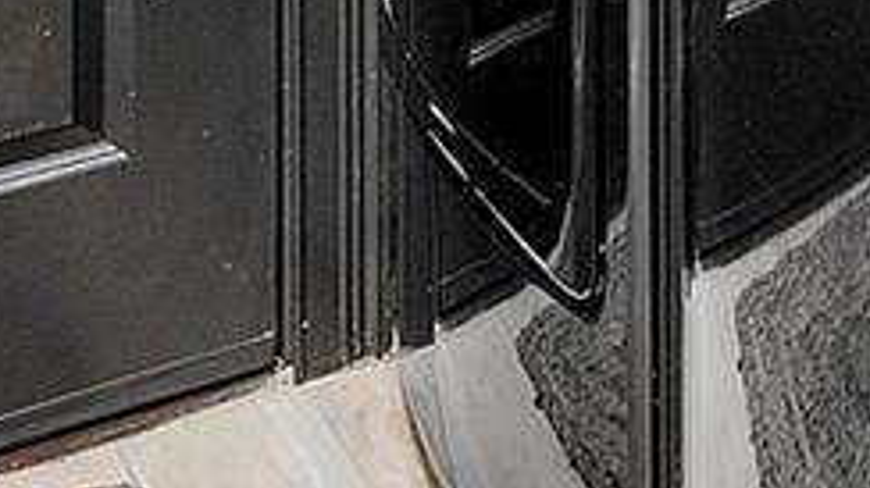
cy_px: -915
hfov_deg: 16.7
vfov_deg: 9.5
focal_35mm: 103
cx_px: 1629
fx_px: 2375
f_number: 11
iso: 160
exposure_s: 1/2
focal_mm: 10
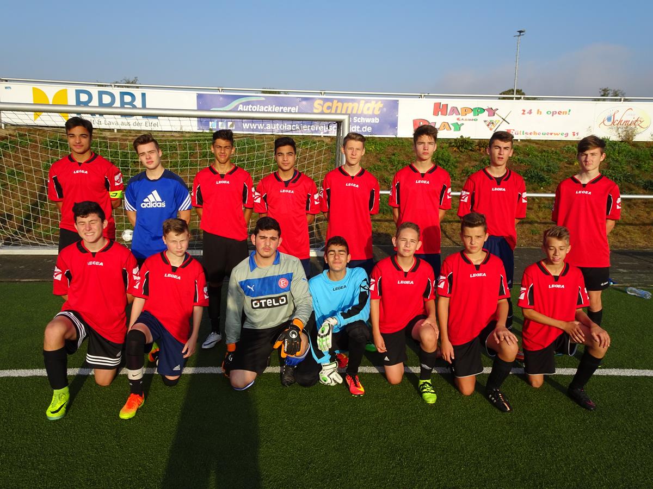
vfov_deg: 49.7
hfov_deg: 63.4
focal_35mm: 28
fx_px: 528
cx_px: 326
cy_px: 244
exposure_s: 1/640
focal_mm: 4.75
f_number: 3.5
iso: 80
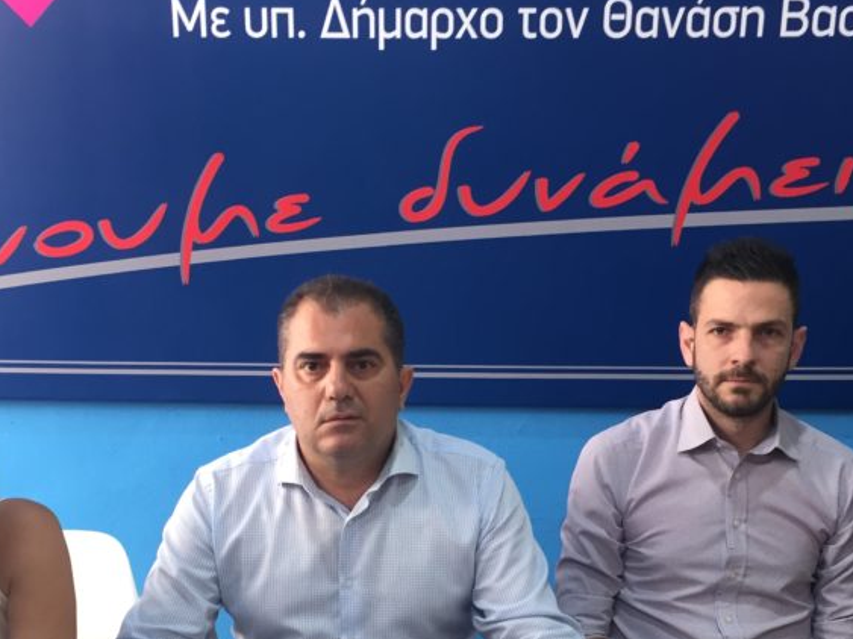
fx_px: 1256
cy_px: 534
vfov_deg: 27.8
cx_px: 421
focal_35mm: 51
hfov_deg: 37.5
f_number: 2.2
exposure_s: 1/33
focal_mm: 4.15
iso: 100
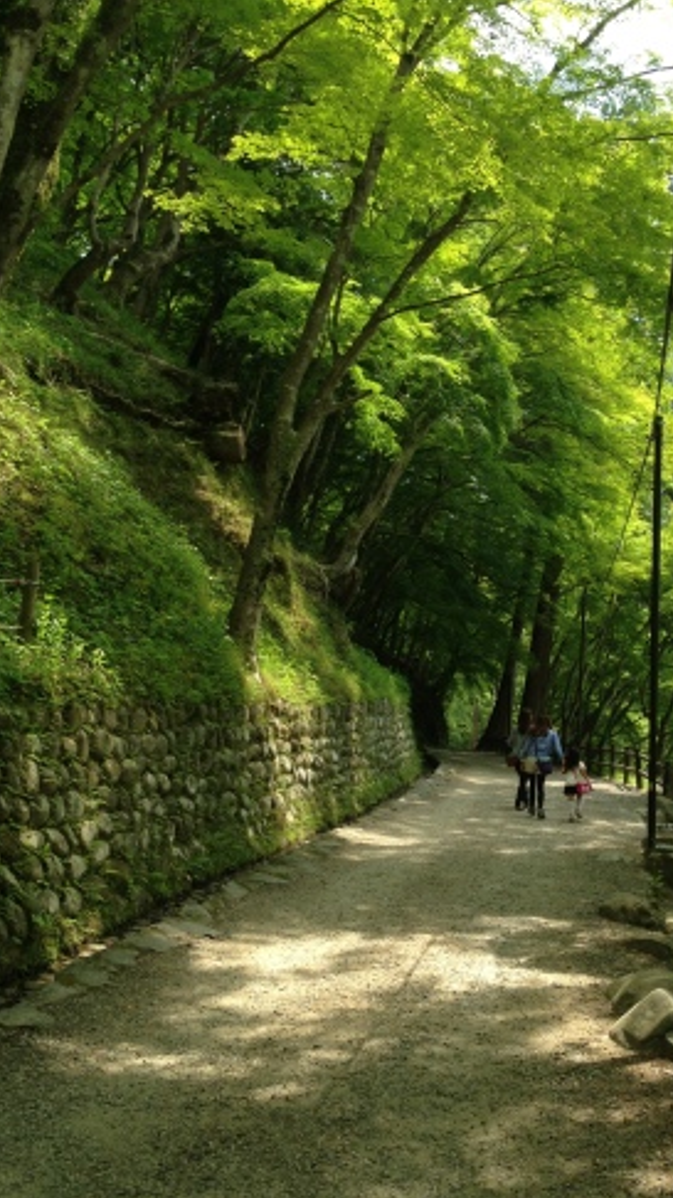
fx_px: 1175
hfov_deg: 31.8
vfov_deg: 54.0
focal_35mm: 37
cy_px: 594
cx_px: 418
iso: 50
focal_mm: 4.13
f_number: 2.4
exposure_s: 1/293
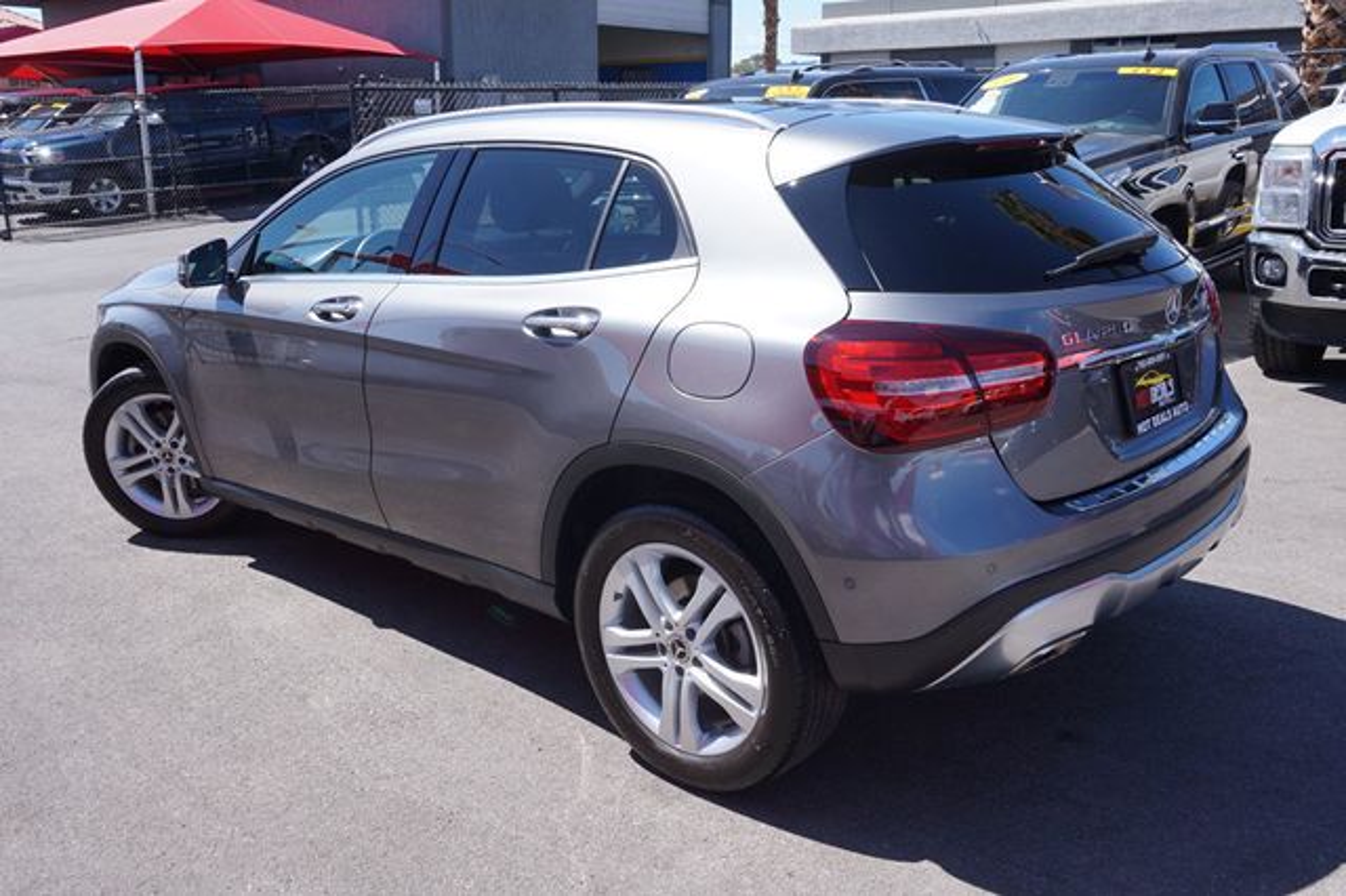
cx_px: 673
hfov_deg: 59.5
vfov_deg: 41.7
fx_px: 1177
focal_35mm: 32
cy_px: 448
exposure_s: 1/100
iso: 100
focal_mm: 21
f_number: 9
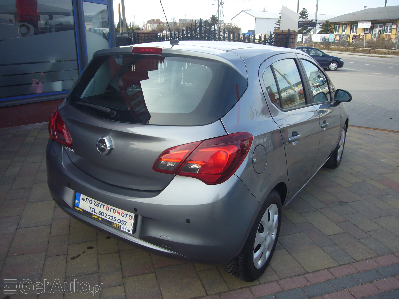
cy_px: 150
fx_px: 323
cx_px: 200
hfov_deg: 63.4
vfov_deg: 49.7
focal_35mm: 28
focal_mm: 4.6
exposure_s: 1/320
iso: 80
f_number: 2.8
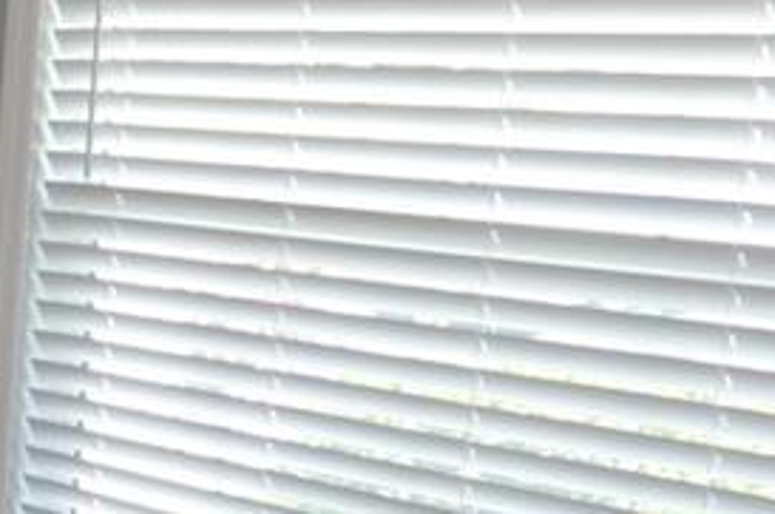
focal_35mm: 88
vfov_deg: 15.5
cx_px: -792
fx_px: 1891
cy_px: 300
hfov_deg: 16.9
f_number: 4.5
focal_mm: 10
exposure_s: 1/80
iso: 400
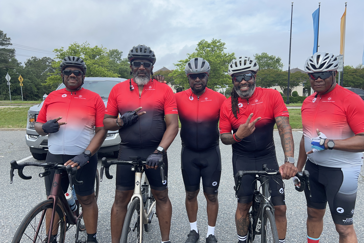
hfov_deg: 65.5
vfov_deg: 46.4
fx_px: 283
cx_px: 184
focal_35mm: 28
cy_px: 122
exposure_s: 1/1412
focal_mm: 5.7
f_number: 1.5
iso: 50
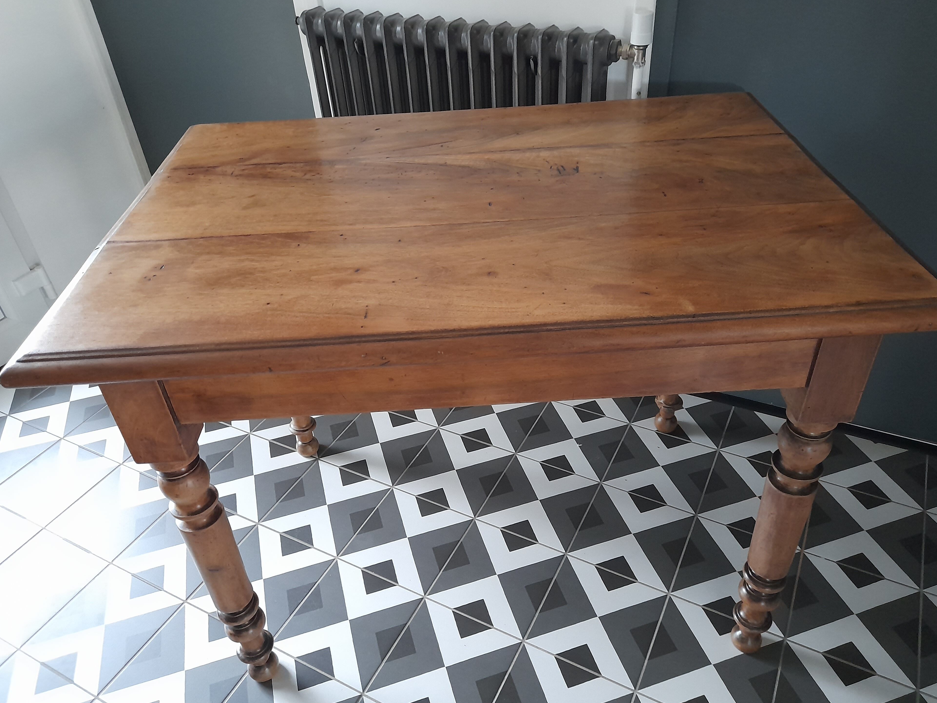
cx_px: 484
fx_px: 704
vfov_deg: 53.1
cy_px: 358
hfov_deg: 67.3
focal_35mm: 26
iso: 640
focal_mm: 4.6
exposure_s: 1/25
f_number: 2
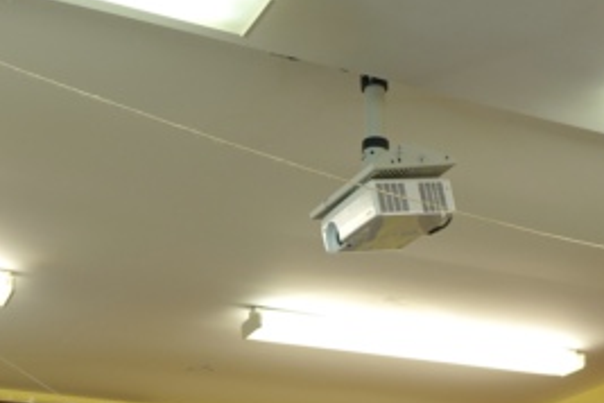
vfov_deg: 16.3
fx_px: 1325
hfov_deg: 25.6
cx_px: 394
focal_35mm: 79
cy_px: 530
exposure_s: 1/50
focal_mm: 9.87
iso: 125
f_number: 2.8
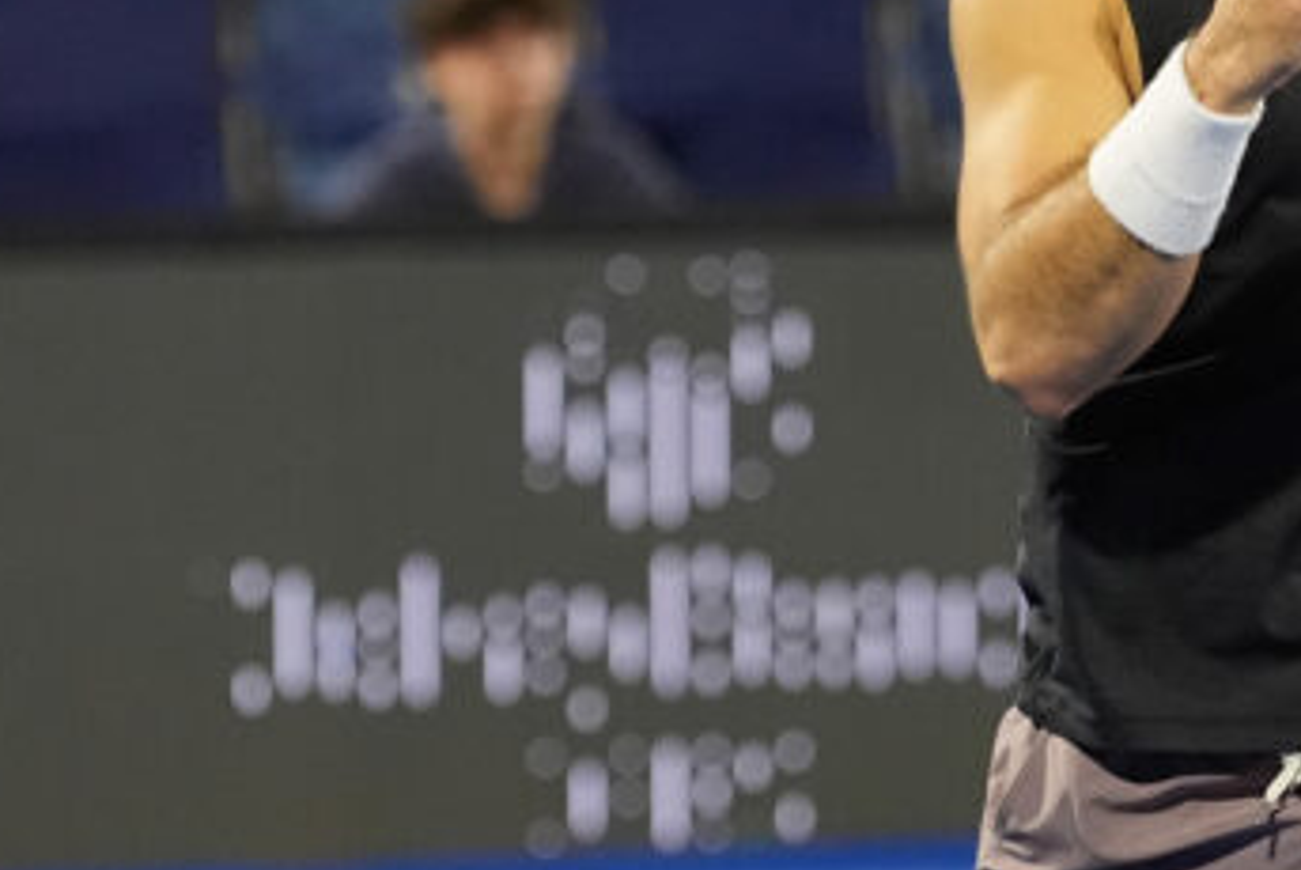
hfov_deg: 5.9
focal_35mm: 348
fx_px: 12587
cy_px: 253
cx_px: 1426
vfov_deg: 4.0
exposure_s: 1/1600
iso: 5000
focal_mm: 156
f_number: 3.2
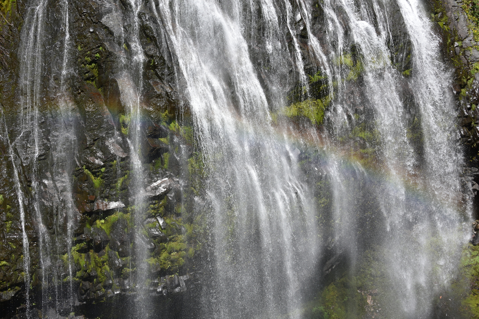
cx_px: 240
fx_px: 825
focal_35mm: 62
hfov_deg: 32.4
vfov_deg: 21.9
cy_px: 160
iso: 100
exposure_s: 1/250
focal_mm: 62
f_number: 8
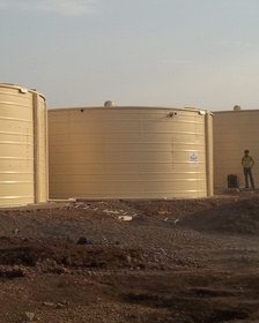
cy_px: 151
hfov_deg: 22.3
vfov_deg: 27.9
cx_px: 67
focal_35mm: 68
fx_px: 652
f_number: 9.9
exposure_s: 1/100
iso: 64
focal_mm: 7.1
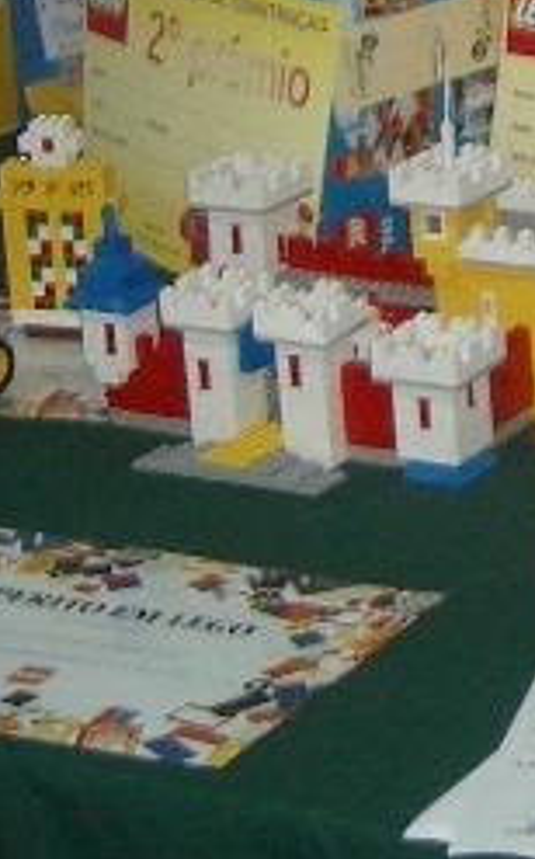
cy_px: -191
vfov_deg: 13.2
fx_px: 3599
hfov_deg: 7.9
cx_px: 1296
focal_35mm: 154
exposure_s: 1/60
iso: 100
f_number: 2.6
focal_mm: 5.8
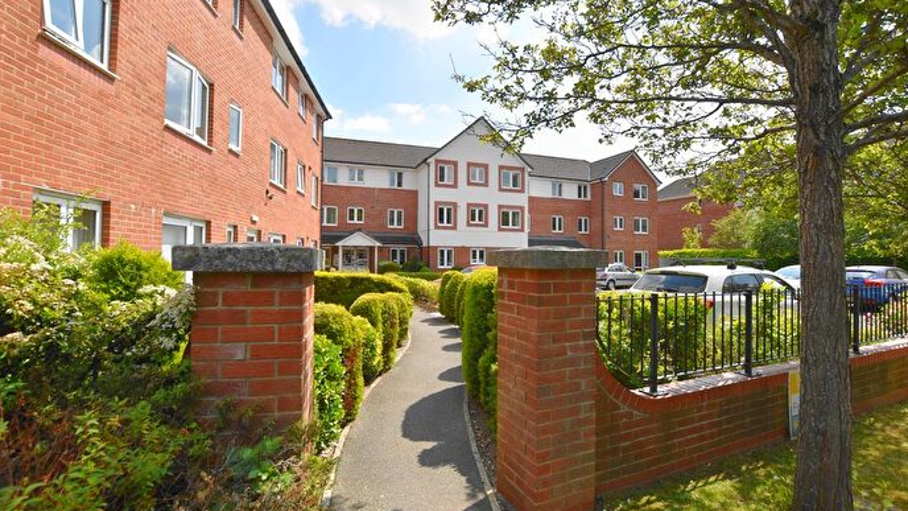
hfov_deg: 99.4
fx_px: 385
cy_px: 244
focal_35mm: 16
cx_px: 453
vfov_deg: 67.0
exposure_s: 1/250
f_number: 8
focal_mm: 10
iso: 110
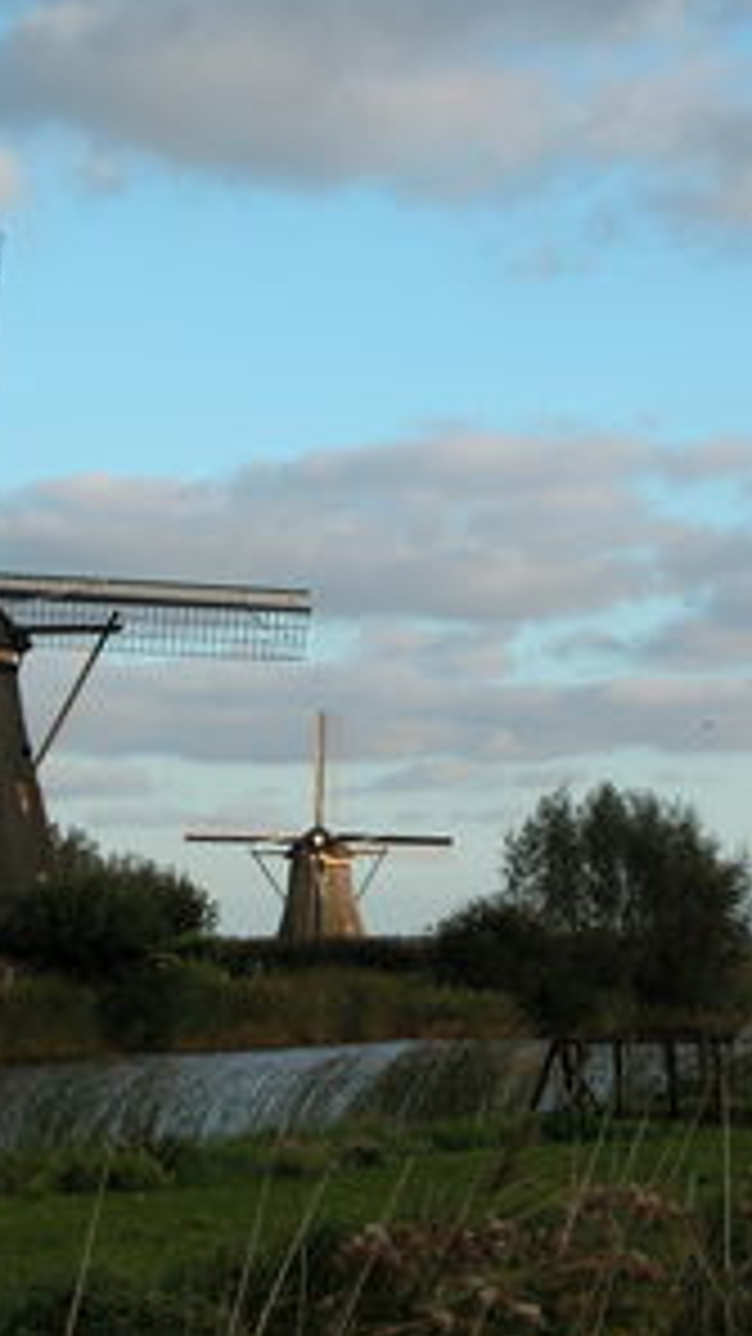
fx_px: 4220
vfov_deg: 18.0
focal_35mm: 119
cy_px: 670
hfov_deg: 10.2
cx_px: 360
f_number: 4.9
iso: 100
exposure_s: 1/309
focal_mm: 21
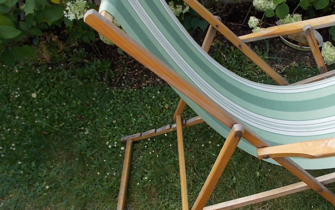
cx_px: 222
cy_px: 115
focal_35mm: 38
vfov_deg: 33.6
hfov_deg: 50.6
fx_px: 347
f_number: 3.2
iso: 80
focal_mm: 4.6
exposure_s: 1/125
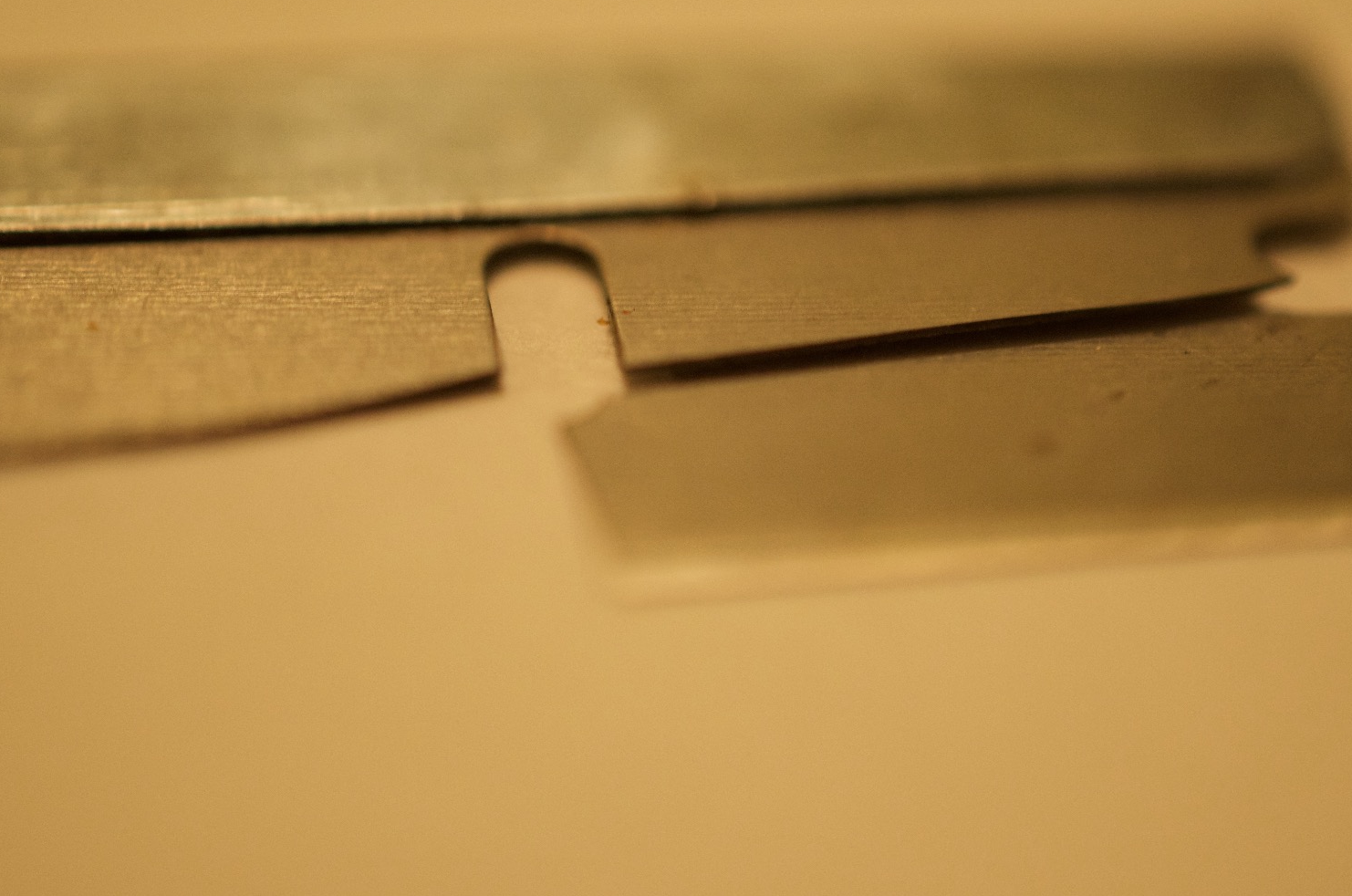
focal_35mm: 66
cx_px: 705
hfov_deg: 30.6
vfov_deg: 20.5
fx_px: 2474
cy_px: 464
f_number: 4
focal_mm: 40
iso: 1600
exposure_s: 1/60
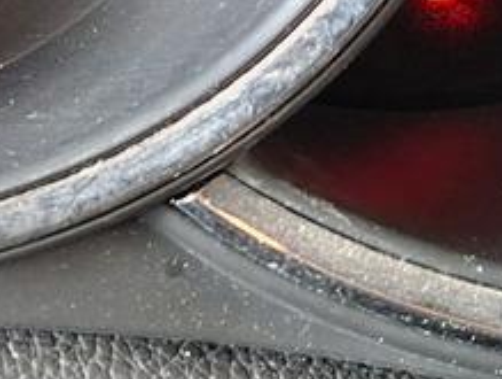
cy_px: -308
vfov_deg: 9.4
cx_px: -312
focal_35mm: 151
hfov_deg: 12.3
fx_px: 2193
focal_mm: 5.54
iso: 400
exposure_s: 1/25
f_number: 1.8
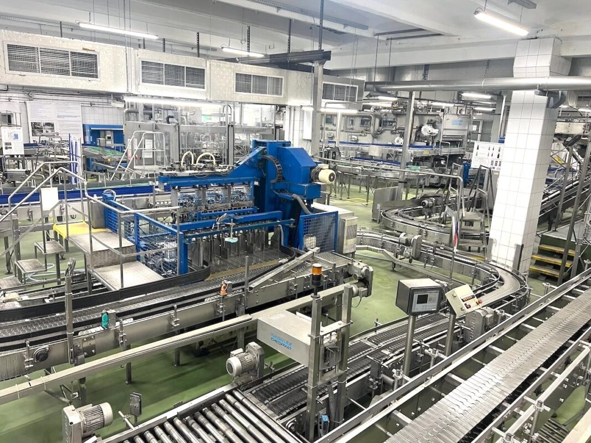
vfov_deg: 53.1
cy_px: 222
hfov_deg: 67.3
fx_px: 444
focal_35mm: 26
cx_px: 296
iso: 80
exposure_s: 1/50
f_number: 1.5
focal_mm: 5.7
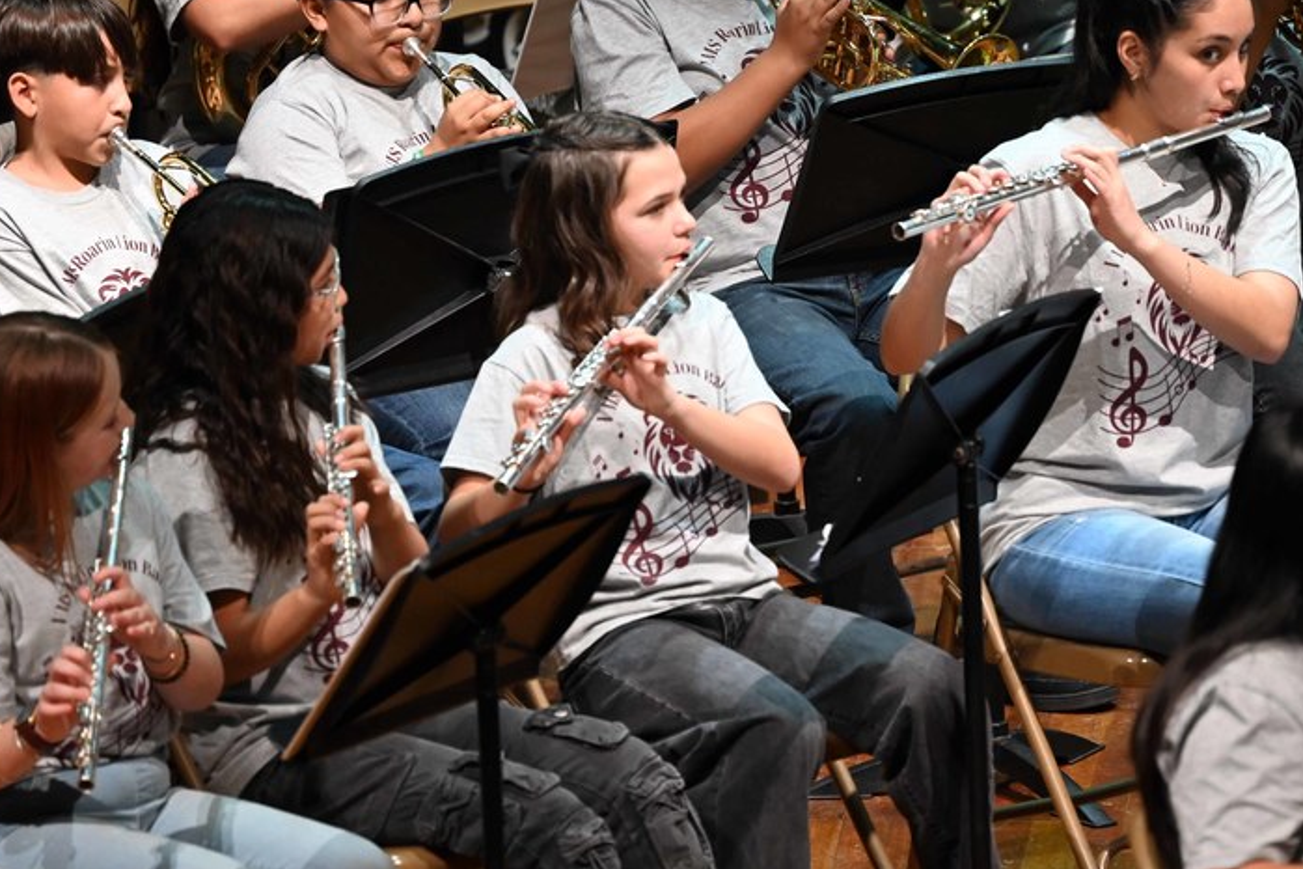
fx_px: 21208
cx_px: 897
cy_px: 465
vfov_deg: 2.3
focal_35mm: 586
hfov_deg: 3.5
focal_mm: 400
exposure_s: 1/200
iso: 3200
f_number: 5.6
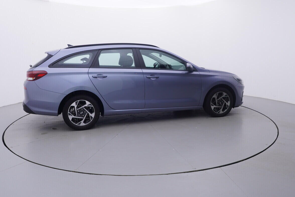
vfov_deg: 46.9
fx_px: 226
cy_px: 85
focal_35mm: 28
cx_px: 140
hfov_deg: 66.2
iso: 200
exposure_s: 1/80
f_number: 5
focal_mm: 15
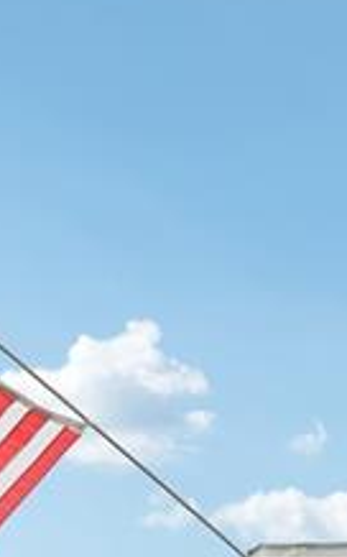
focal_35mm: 86
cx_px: 919
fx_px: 1303
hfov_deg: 11.5
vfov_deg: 20.6
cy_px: 836
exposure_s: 1/500
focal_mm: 18
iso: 400
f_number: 8
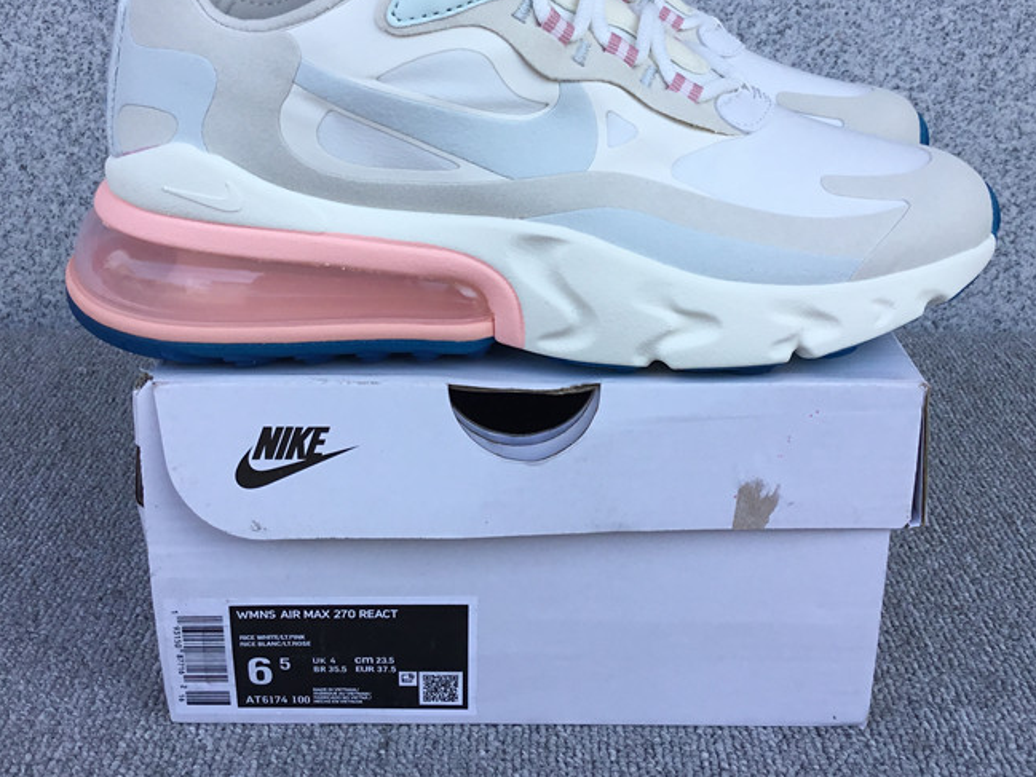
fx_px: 1287
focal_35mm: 43
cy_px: 286
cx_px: 522
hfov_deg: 43.8
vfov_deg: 33.4
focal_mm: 3.3
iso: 25
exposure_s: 1/334
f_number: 2.4
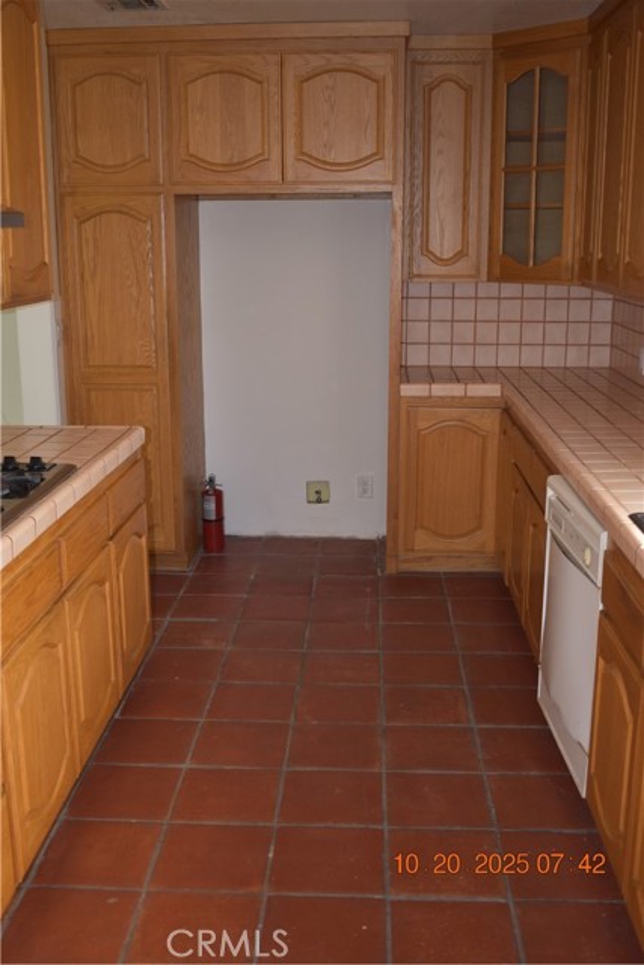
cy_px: 482
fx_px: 965
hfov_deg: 36.9
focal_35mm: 36
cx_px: 322
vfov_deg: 53.1
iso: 220
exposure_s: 1/30
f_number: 4
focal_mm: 24
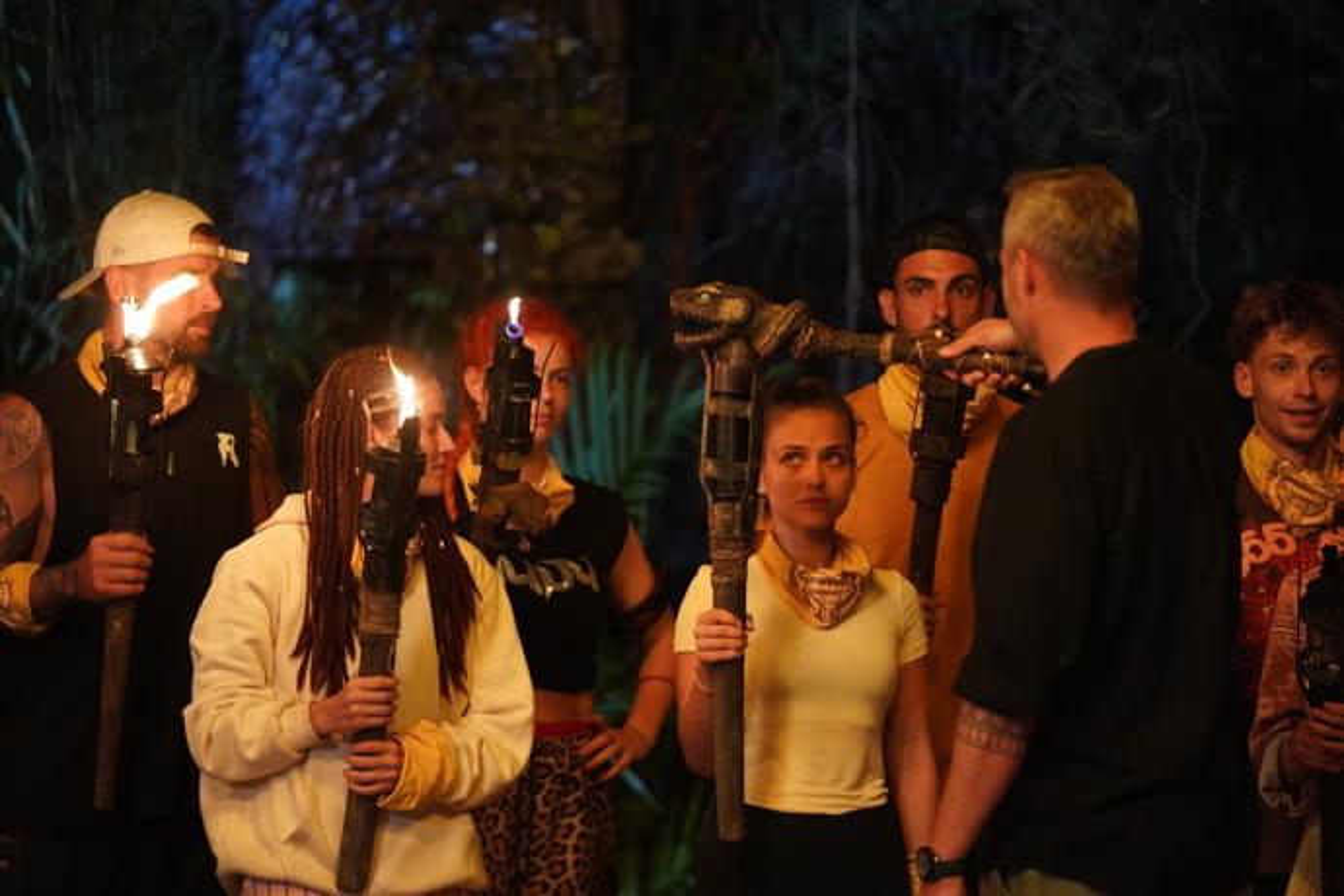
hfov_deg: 10.5
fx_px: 7279
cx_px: 672
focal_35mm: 195
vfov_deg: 7.0
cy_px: 448
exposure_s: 1/80
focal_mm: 195
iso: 6400
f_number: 2.8
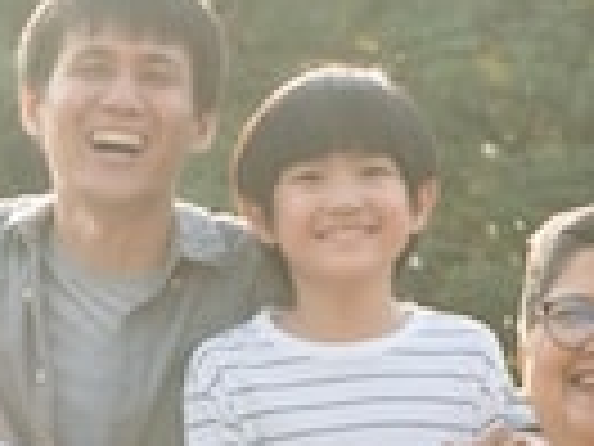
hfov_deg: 4.8
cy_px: 358
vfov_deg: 3.6
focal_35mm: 413
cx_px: -76
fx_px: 7087
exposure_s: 1/200
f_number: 5.6
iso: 200
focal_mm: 60
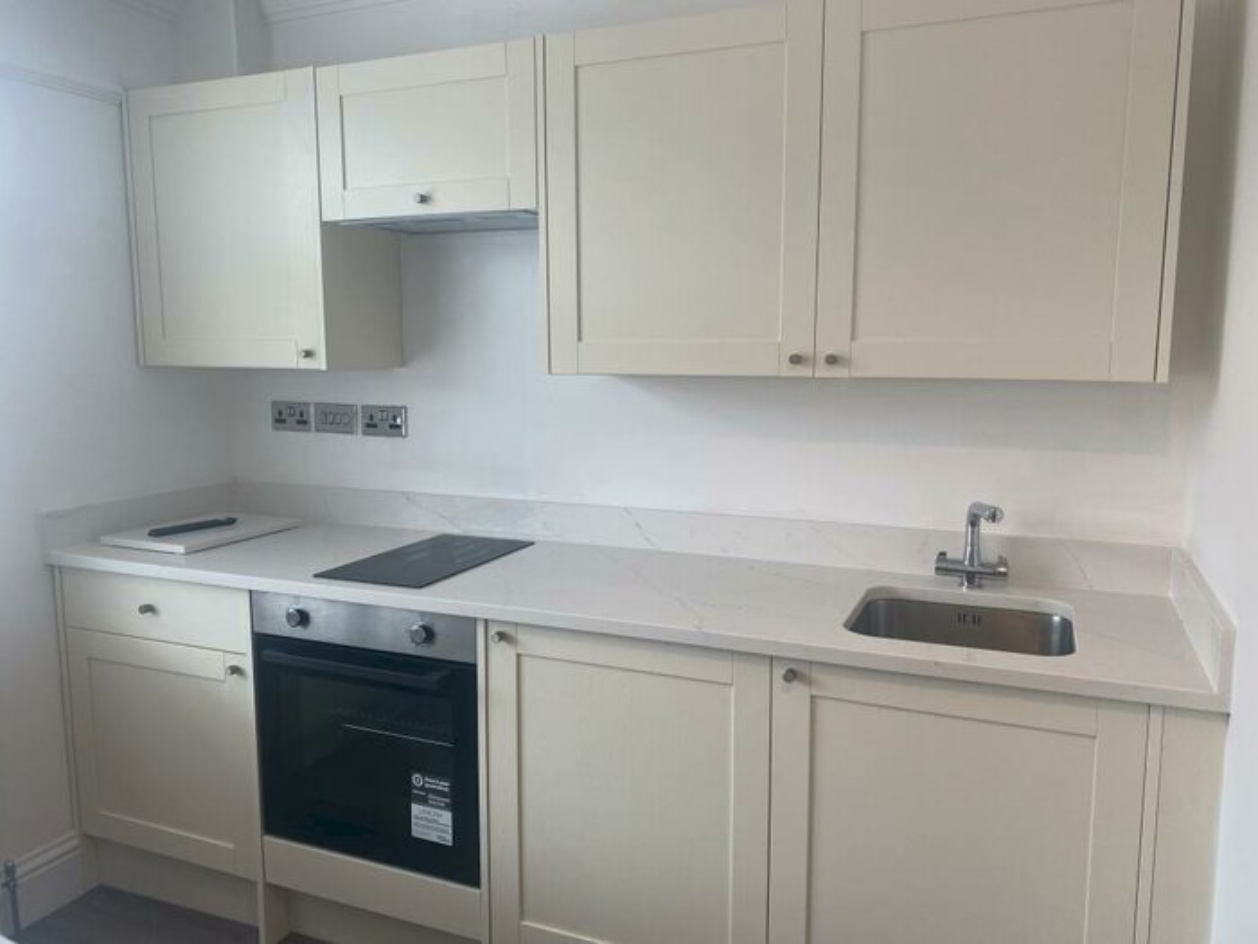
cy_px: 472
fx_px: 945
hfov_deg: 67.3
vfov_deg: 53.1
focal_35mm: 26
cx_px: 629
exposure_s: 1/100
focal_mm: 4.25
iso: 64
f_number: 1.8
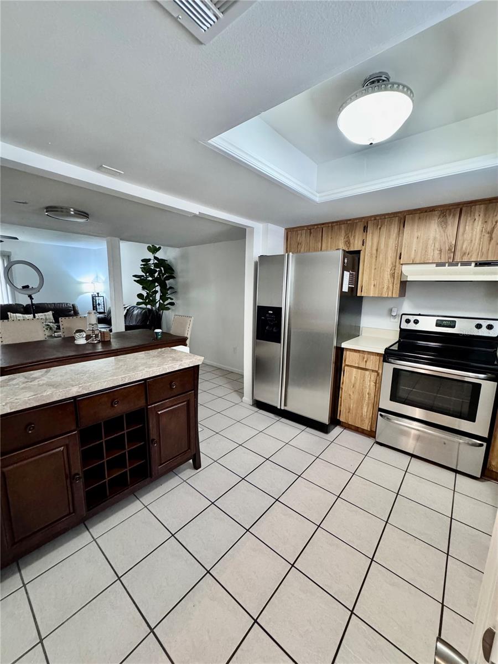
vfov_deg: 102.1
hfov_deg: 85.7
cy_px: 332
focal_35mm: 14
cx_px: 249
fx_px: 269
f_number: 2.2
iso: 640
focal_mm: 2.22
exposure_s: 1/60
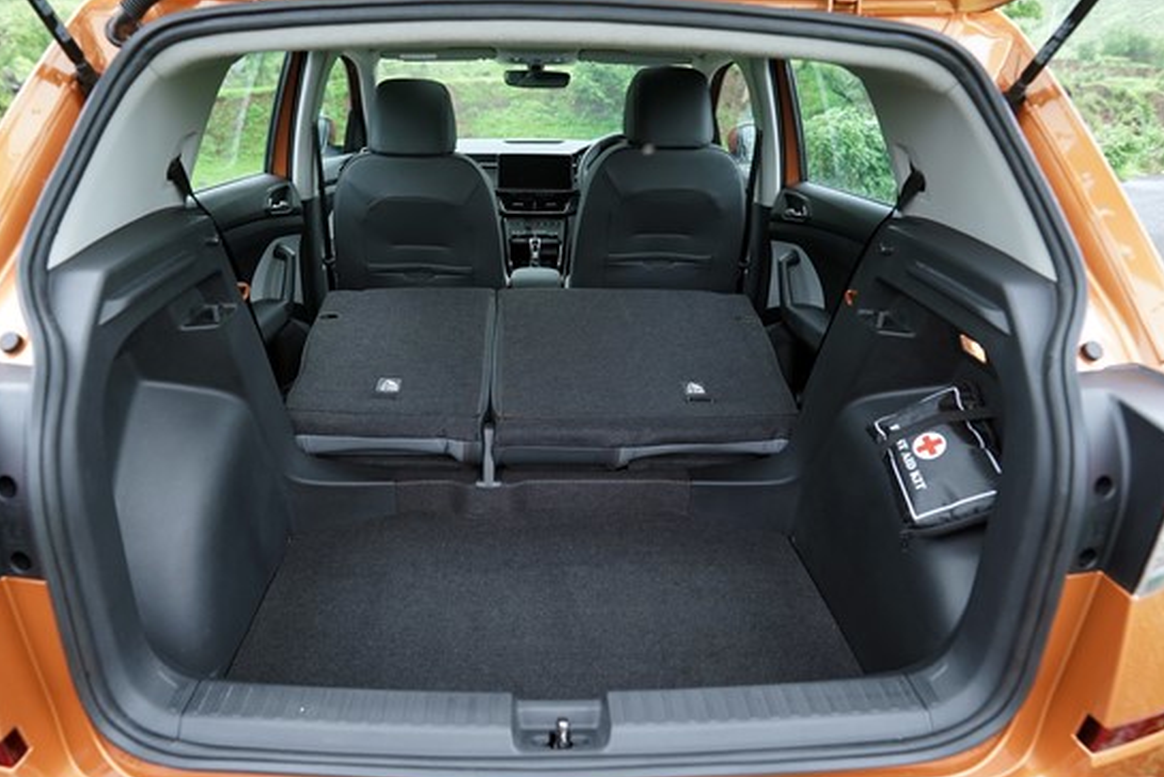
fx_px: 712
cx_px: 549
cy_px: 410
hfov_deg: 78.5
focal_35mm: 22
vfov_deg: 57.3
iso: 1000
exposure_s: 1/500
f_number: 3.5
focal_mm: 20
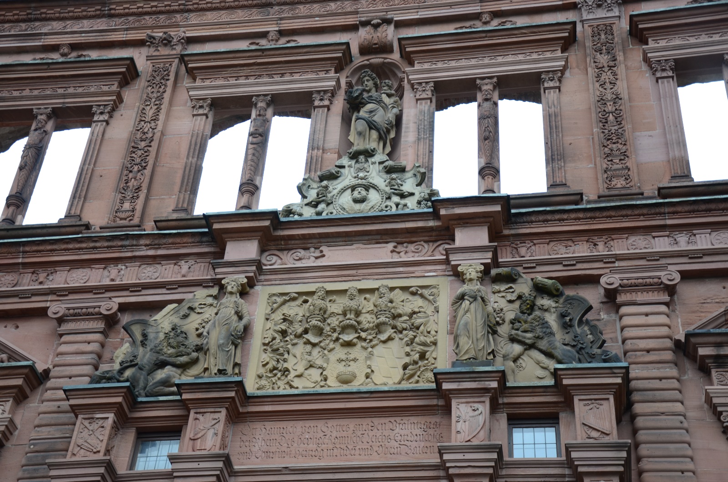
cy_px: 241
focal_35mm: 60
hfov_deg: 33.5
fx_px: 1211
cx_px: 364
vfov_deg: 22.5
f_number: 5
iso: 250
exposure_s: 1/100
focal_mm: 40
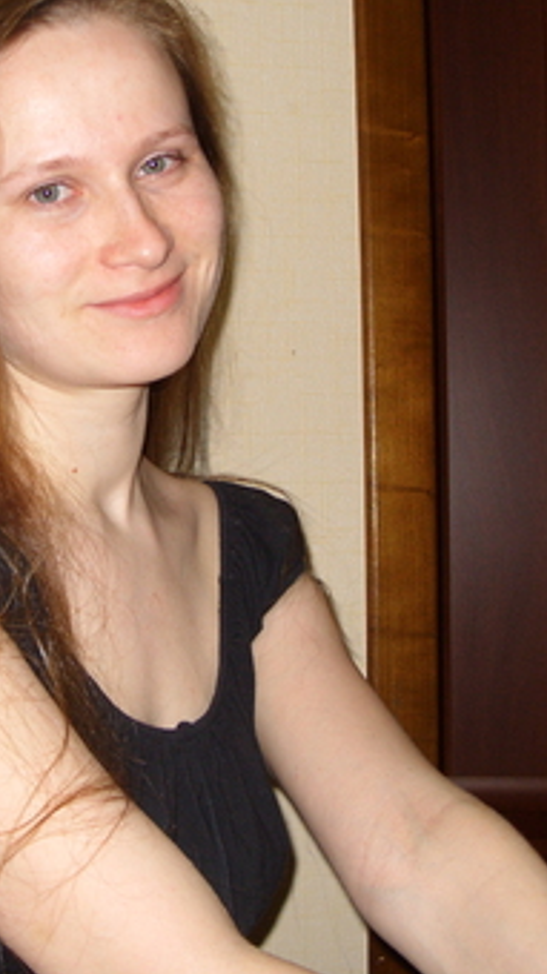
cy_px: 411
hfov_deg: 17.7
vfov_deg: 31.4
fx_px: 1729
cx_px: 74
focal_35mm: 67
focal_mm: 7.8
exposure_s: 1/30
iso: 100
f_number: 2.8
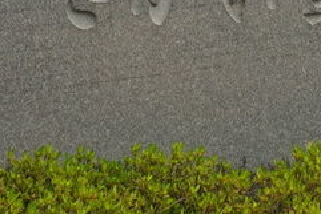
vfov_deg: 15.8
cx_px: 236
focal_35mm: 85
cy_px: -5
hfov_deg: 23.8
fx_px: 755
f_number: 8
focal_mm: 17
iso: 400
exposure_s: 1/125
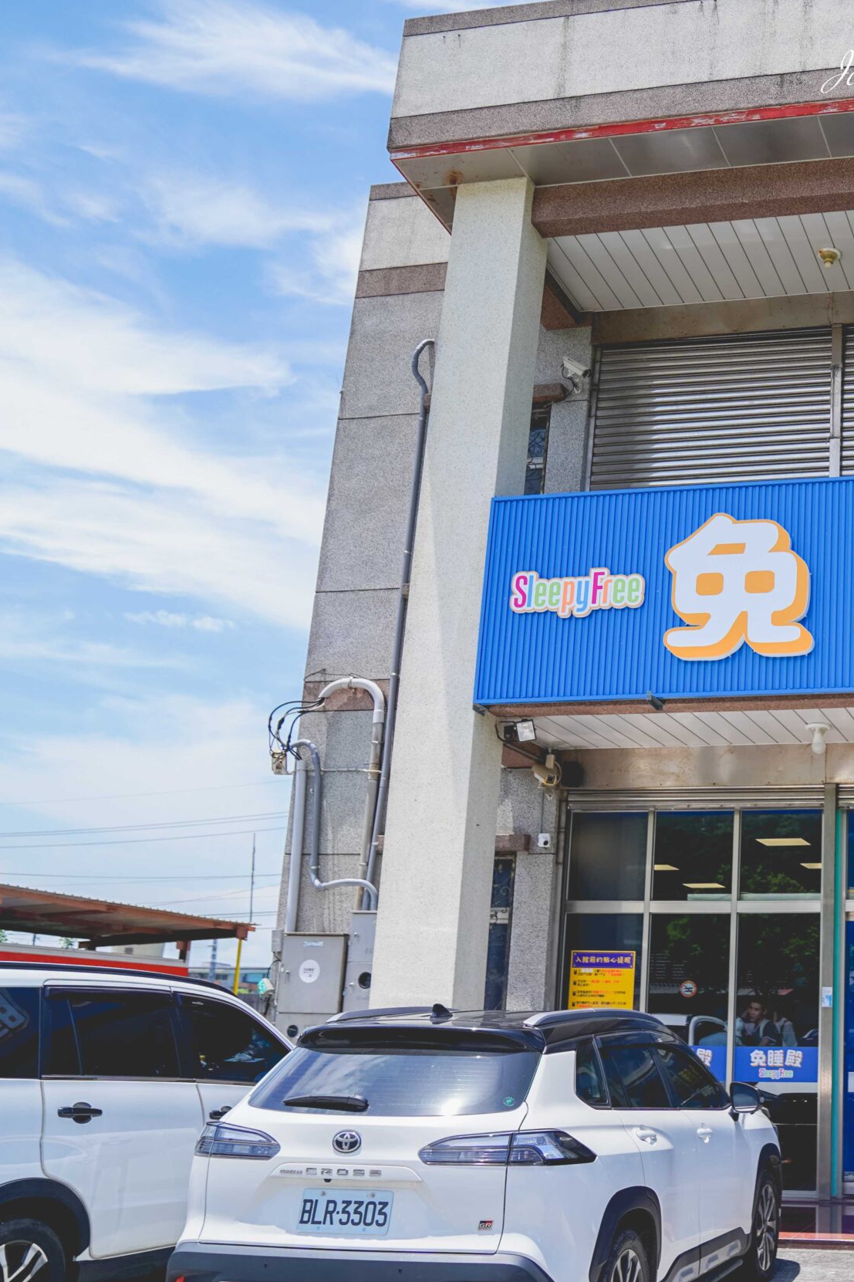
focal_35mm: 37
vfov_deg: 51.9
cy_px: 646
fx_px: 1317
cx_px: 909
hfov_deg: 32.2
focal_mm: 24
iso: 100
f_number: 2.8
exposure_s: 1/1600
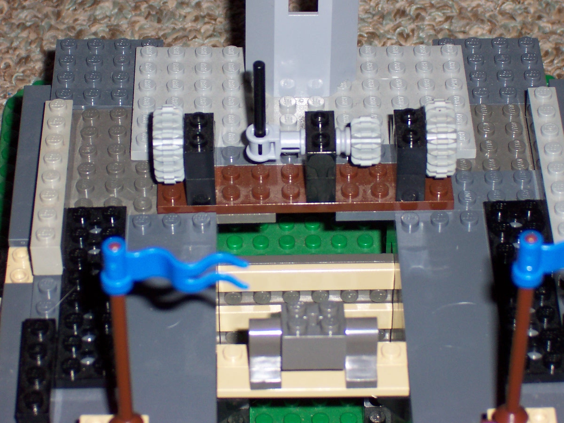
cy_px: 212
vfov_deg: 10.3
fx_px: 2346
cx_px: 282
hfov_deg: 13.7
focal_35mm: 144
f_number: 4.9
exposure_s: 1/125
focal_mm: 22.4
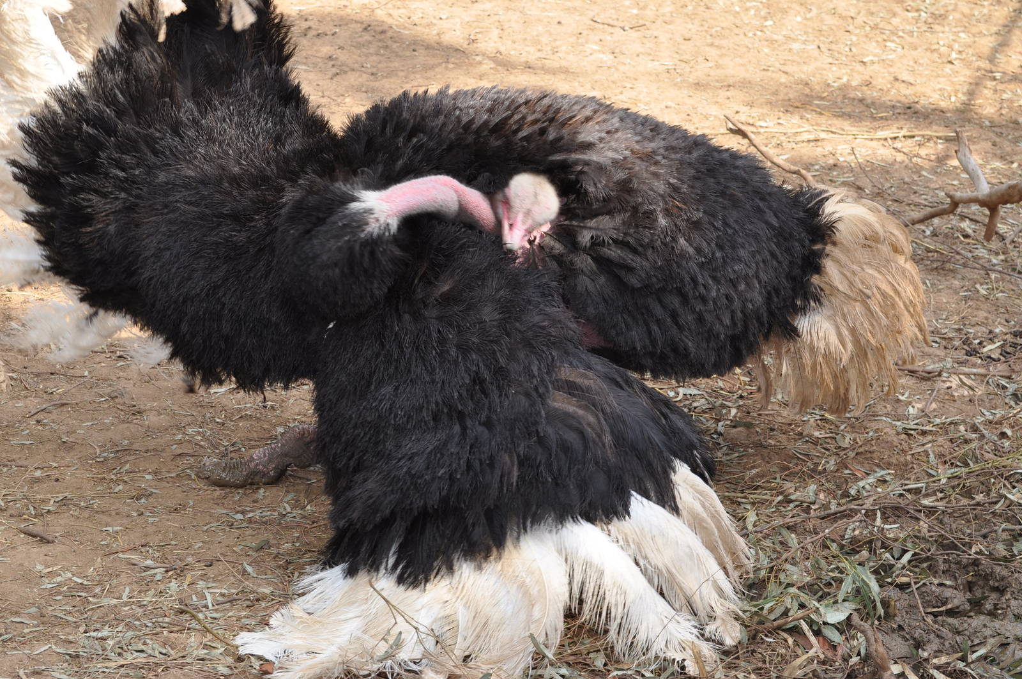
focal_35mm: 105
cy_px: 340
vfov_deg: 13.0
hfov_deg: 19.5
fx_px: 2977
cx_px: 511
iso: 200
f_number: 5.6
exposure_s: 1/200
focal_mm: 70
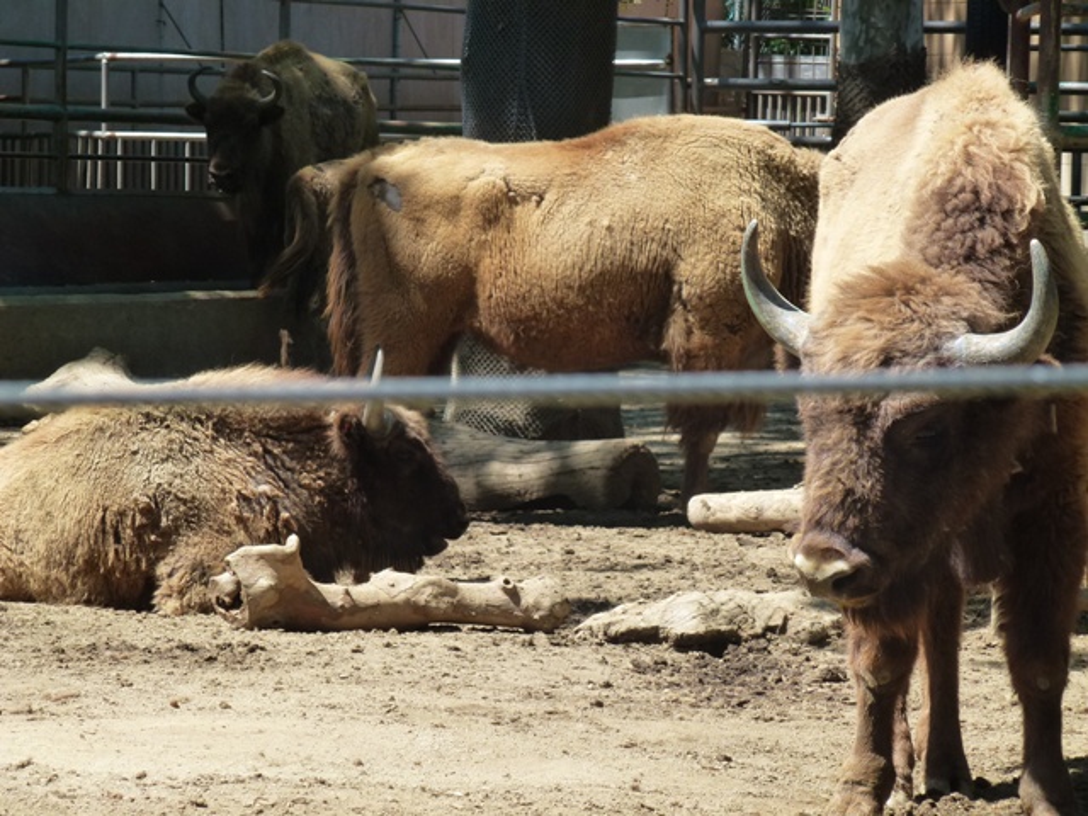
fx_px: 5280
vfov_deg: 8.8
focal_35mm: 168
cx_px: 544
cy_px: 408
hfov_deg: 11.8
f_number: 5.4
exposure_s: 1/200
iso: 160
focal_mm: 30.1
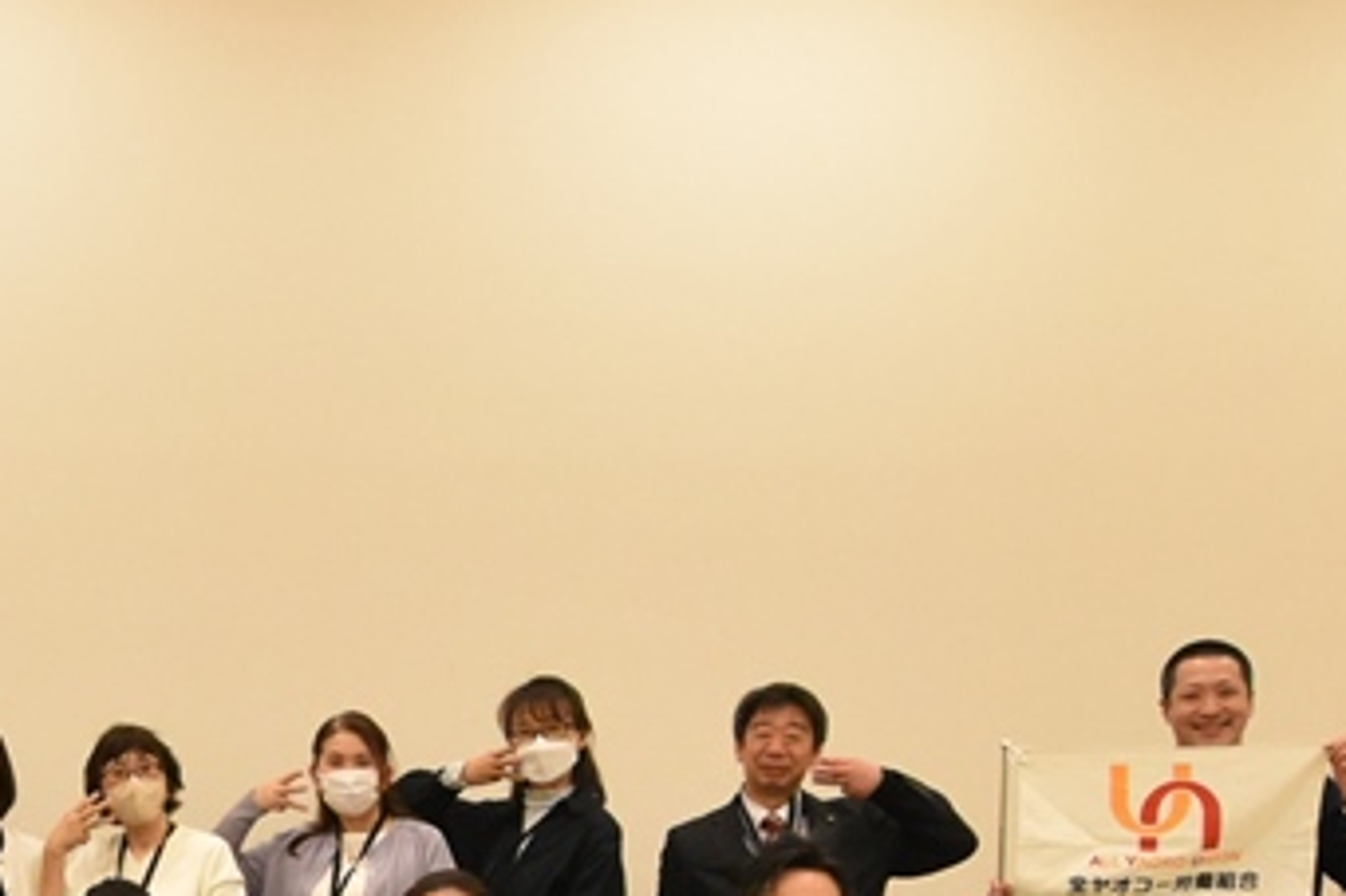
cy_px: 1149
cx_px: -363
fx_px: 2018
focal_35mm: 54
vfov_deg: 22.5
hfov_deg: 30.1
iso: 2500
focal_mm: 12
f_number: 6.3
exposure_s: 1/160
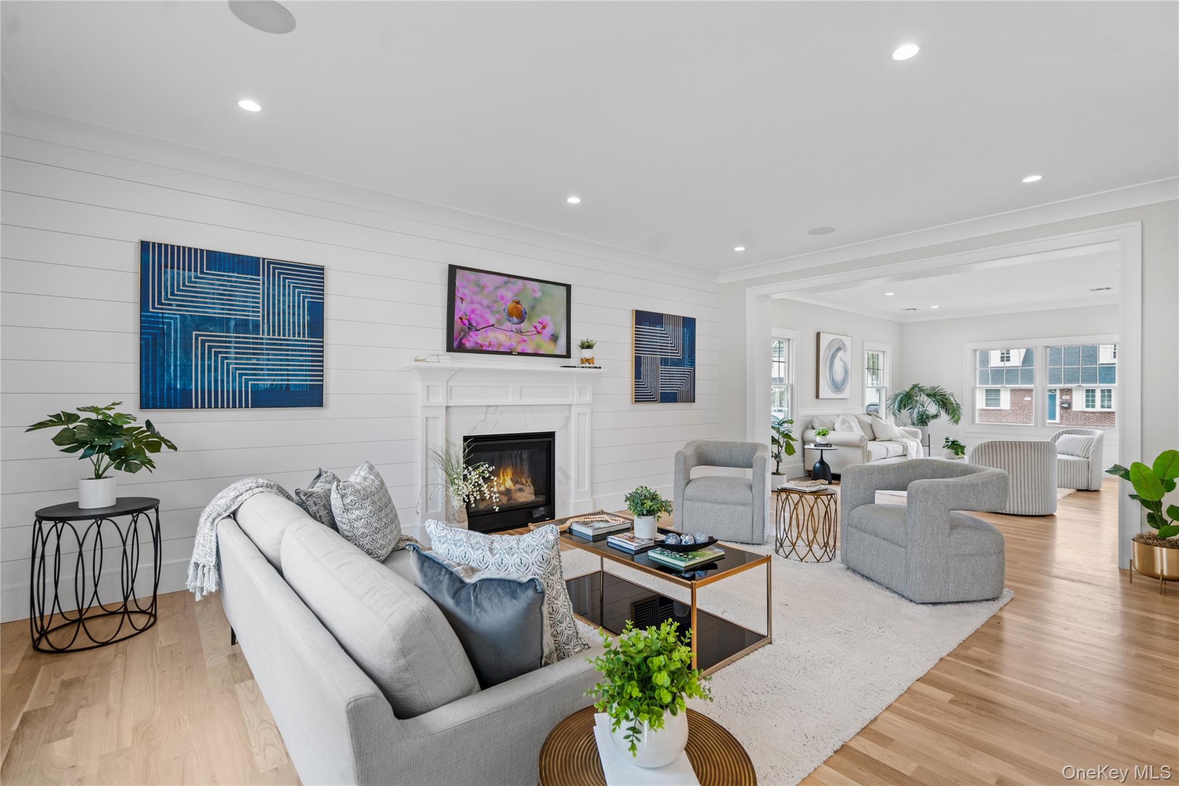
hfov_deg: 96.7
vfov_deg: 73.7
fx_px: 524
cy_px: 393
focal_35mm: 16
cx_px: 590
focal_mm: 16
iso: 200
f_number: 5
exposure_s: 1/10
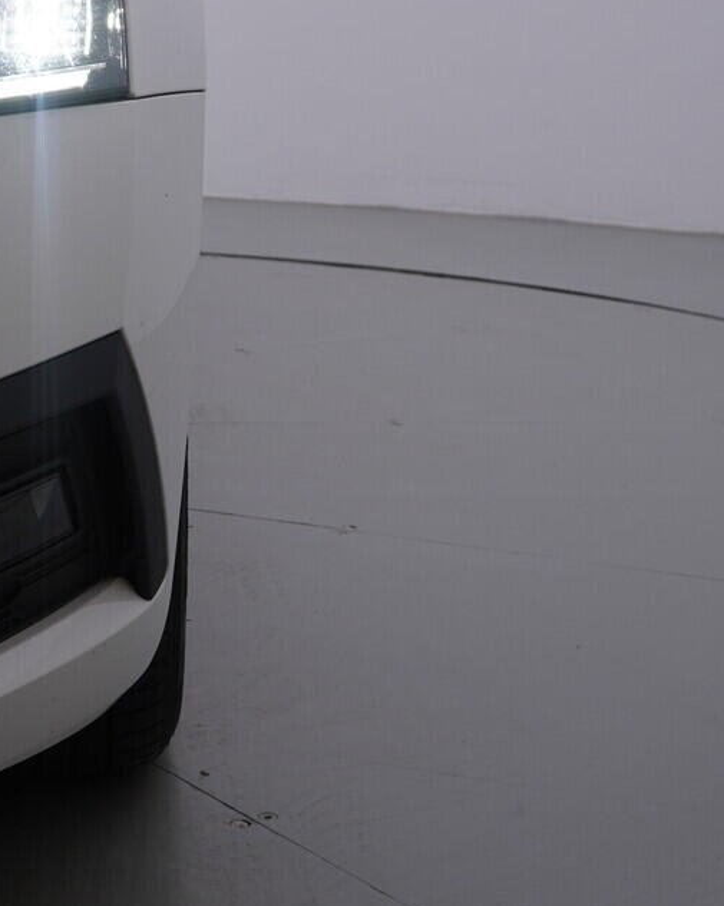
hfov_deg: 19.7
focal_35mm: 77
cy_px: 272
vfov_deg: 24.6
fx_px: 2064
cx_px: 129
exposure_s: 1/125
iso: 125
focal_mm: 24
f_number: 5
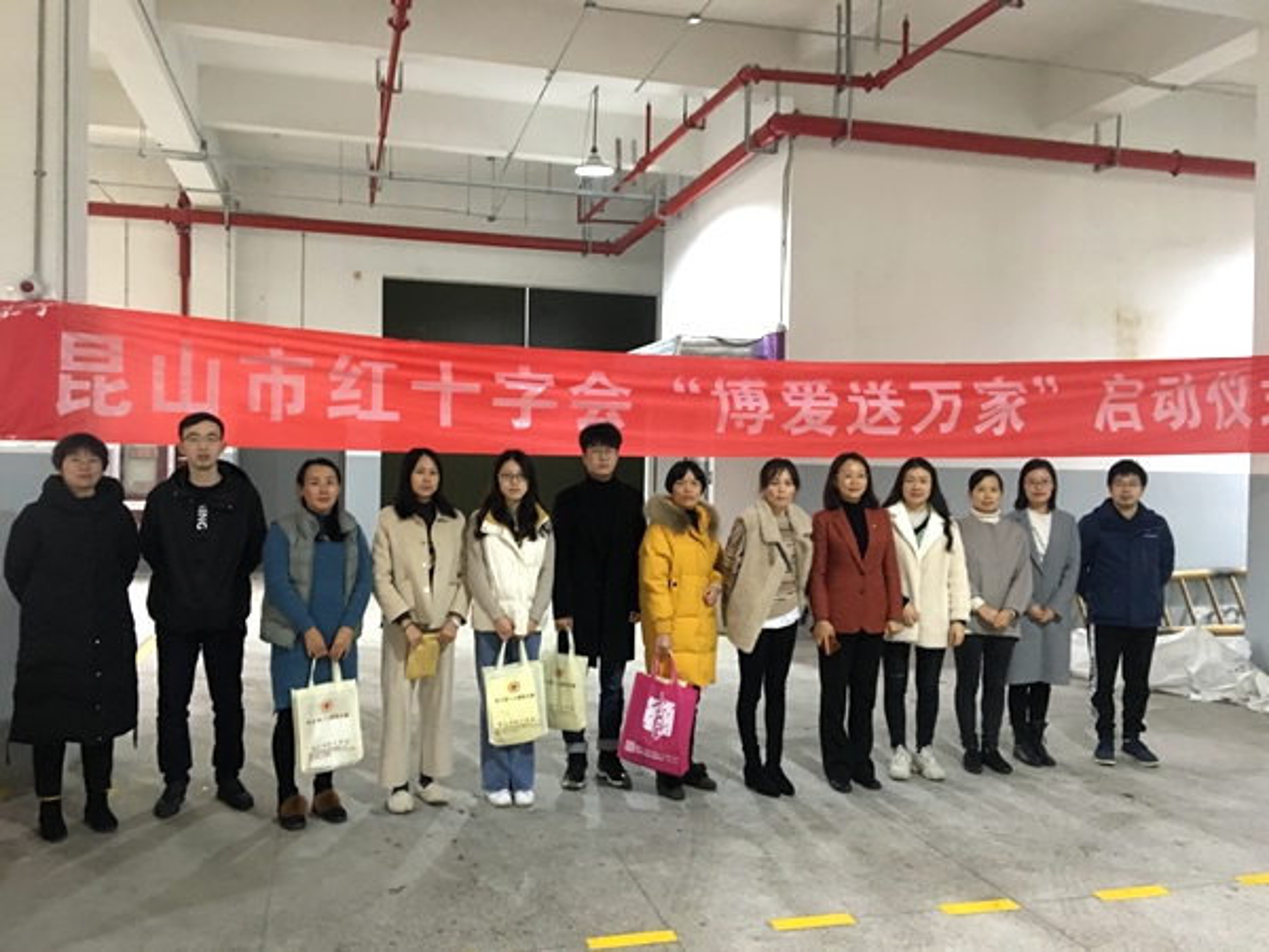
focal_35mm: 29
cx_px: 634
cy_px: 476
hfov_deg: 61.7
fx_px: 1063
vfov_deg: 48.2
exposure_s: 1/17
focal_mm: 4.15
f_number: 2.2
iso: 400
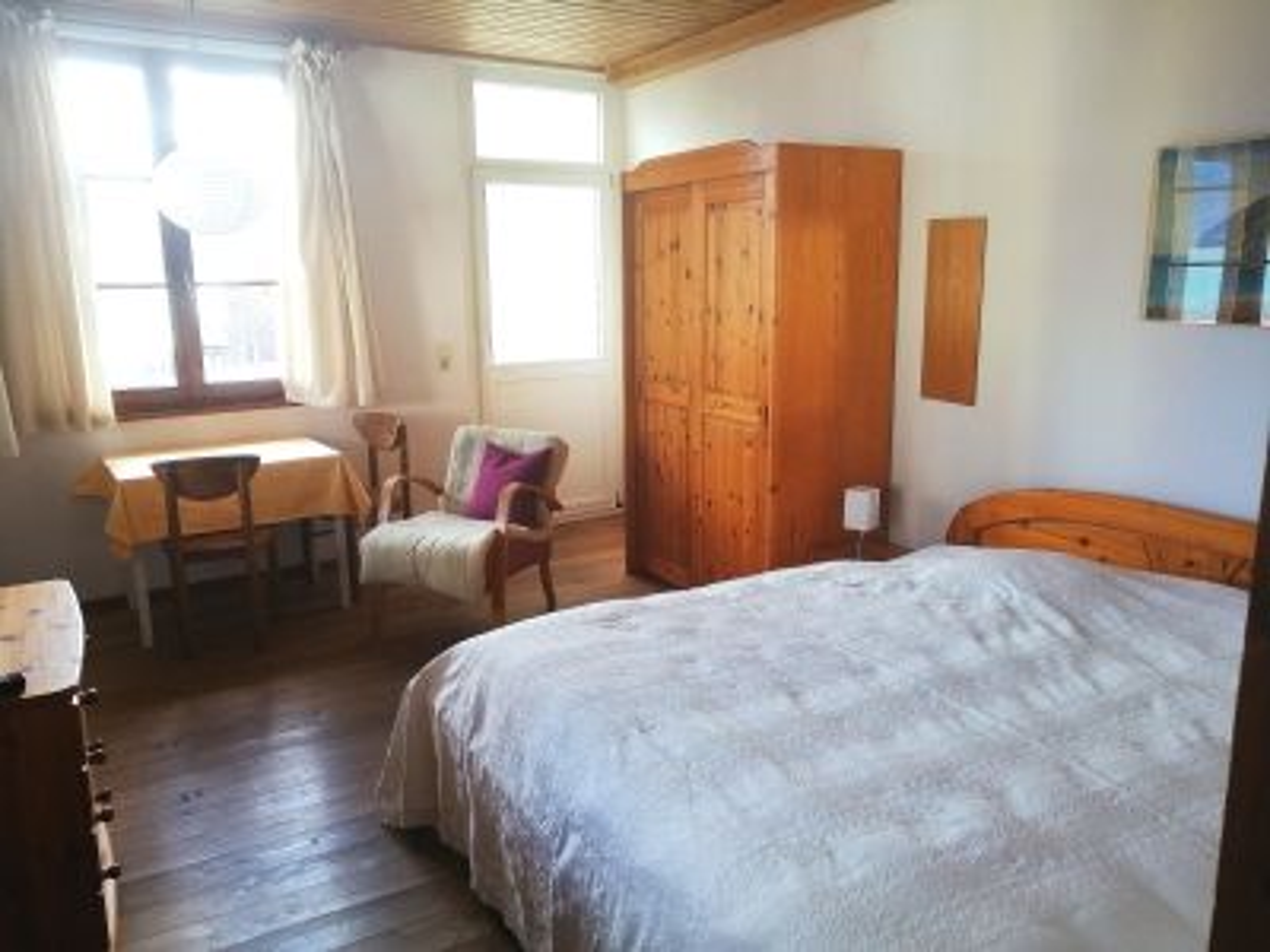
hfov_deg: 65.3
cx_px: 635
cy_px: 476
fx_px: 991
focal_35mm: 27
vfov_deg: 51.4
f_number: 1.8
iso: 64
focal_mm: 3.95
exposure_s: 1/100
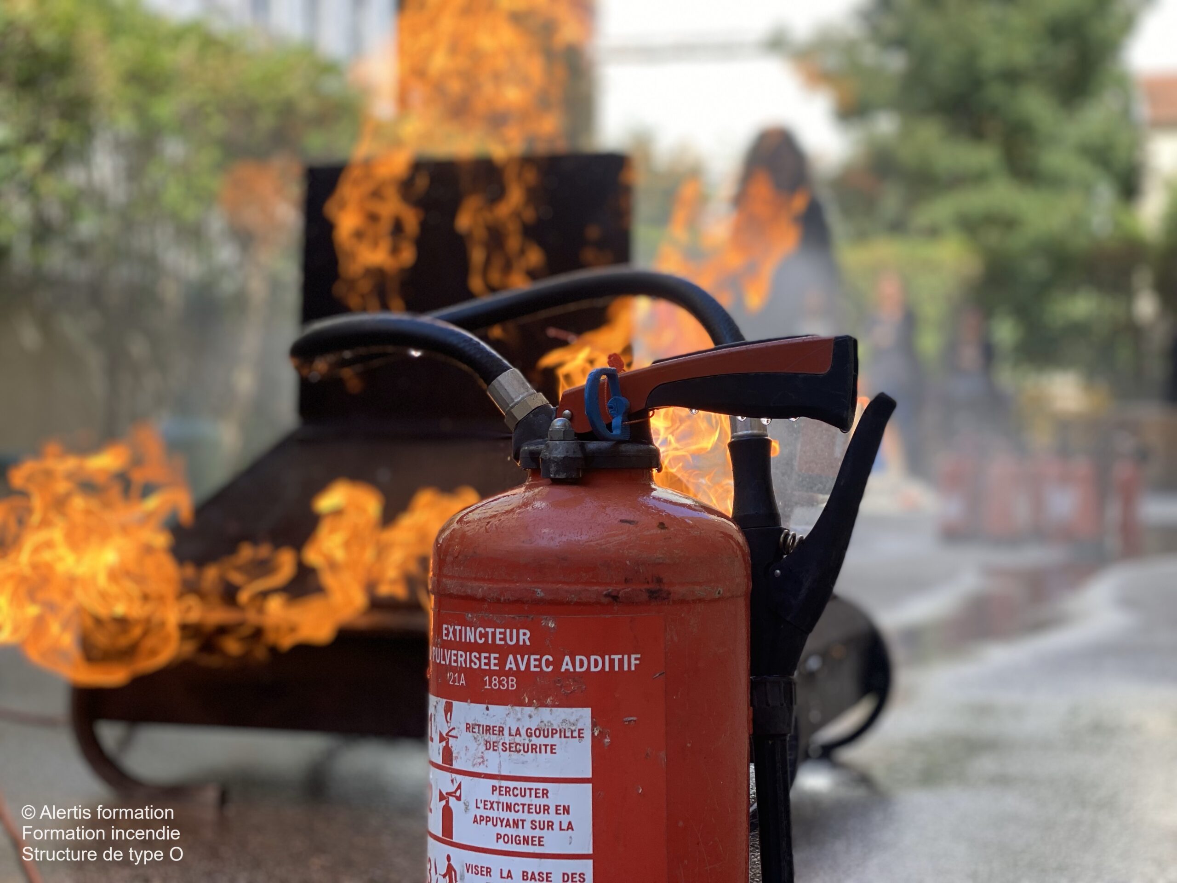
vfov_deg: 28.0
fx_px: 1768
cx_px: 588
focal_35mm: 52
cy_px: 442
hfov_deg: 36.8
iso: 20
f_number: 2
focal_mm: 6
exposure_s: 1/266
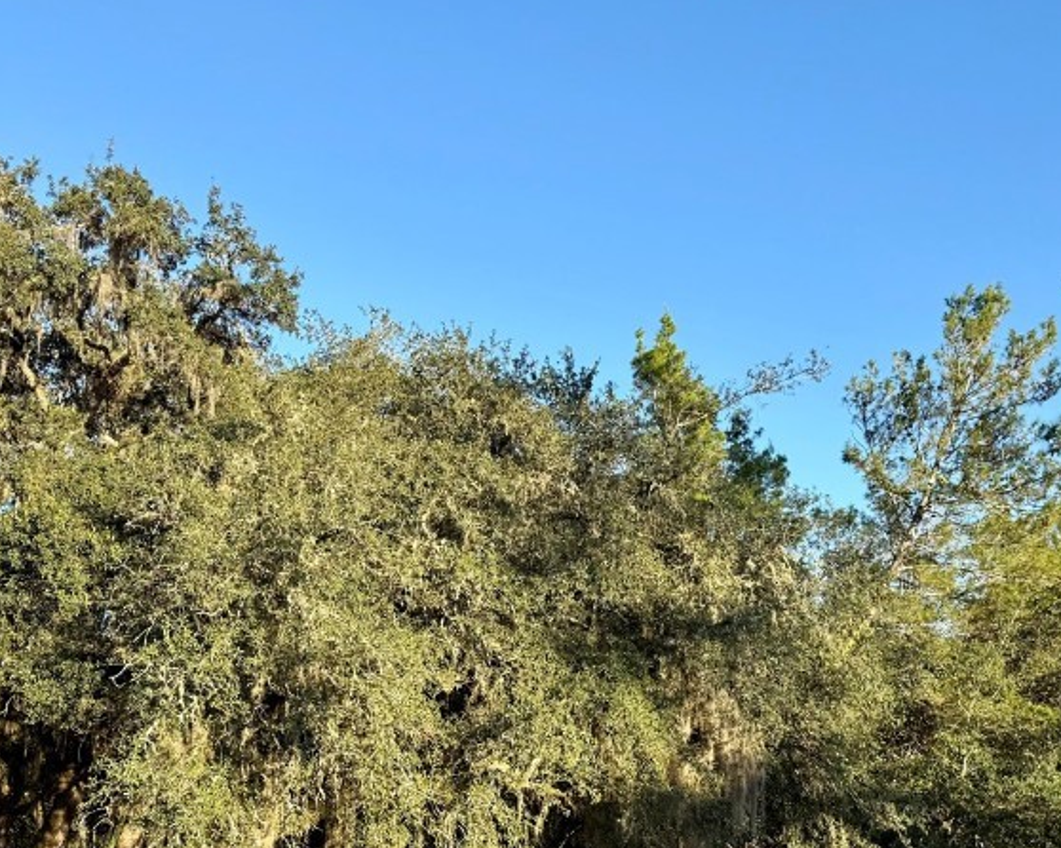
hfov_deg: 42.9
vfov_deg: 34.1
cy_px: 648
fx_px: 1350
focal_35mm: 43
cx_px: 479
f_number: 1.78
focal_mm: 6.76
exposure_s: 1/1361
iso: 80
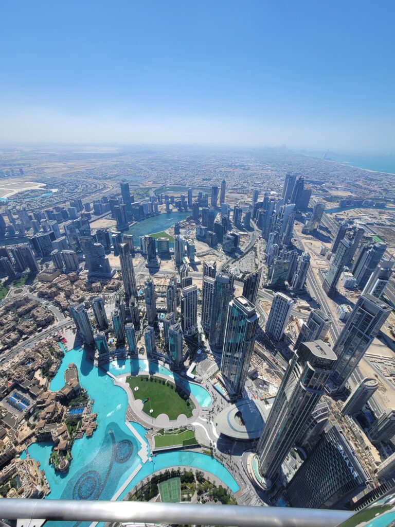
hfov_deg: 89.9
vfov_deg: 106.2
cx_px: 198
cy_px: 264
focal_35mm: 13
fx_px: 198
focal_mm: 2.2
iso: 64
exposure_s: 1/2537
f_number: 2.2
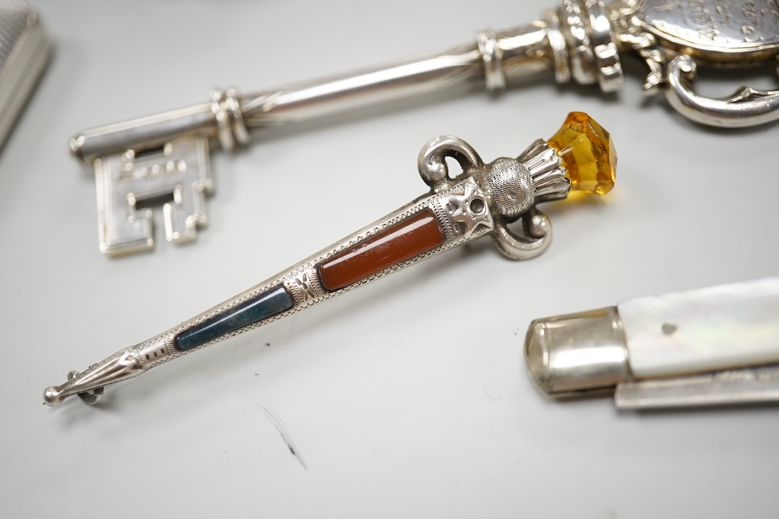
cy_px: 264
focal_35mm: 46
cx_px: 390
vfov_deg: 29.2
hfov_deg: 42.7
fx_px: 995
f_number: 5
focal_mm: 30
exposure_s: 1/640
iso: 2500
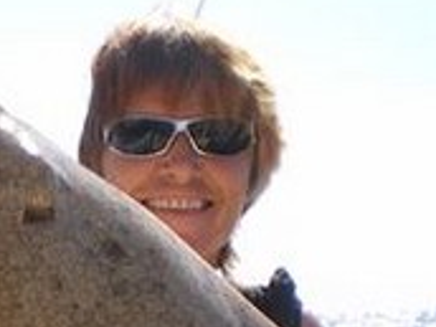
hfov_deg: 14.7
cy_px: 362
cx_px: -15
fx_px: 1663
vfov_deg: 11.1
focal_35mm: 132
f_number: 4.6
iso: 50
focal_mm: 6.3
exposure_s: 1/400
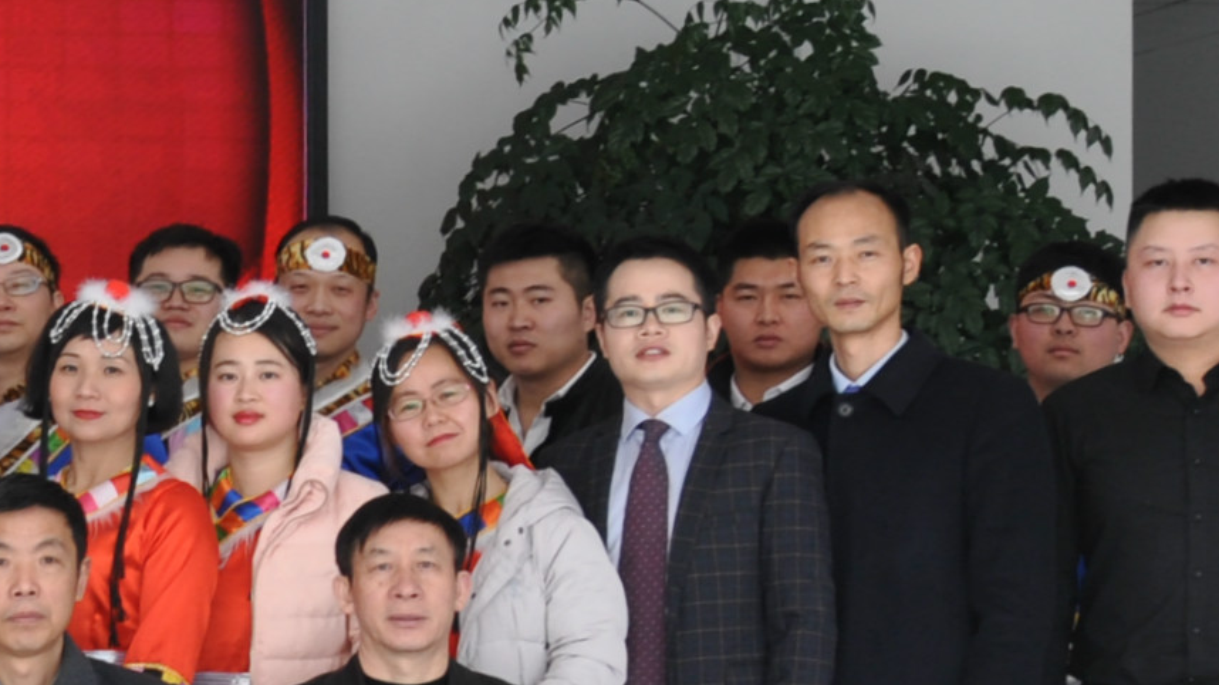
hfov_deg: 14.9
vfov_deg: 9.3
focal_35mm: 130
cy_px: 533
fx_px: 4203
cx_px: -776
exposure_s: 1/25
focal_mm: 21
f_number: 8
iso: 200
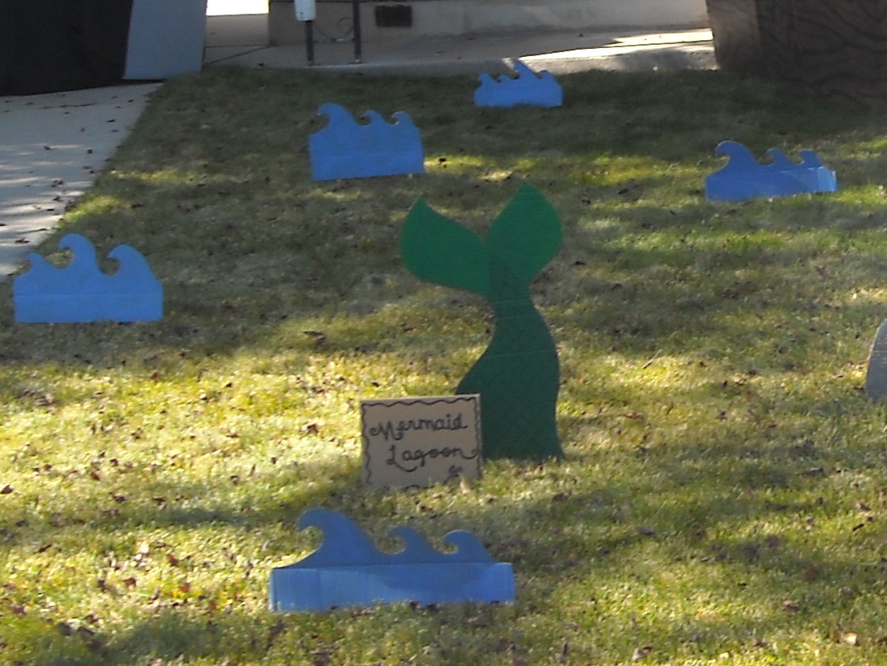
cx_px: 831
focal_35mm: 97
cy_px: 83
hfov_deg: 19.8
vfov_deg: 15.1
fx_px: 2486
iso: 64
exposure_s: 1/260
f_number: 2.8
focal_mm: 5.7
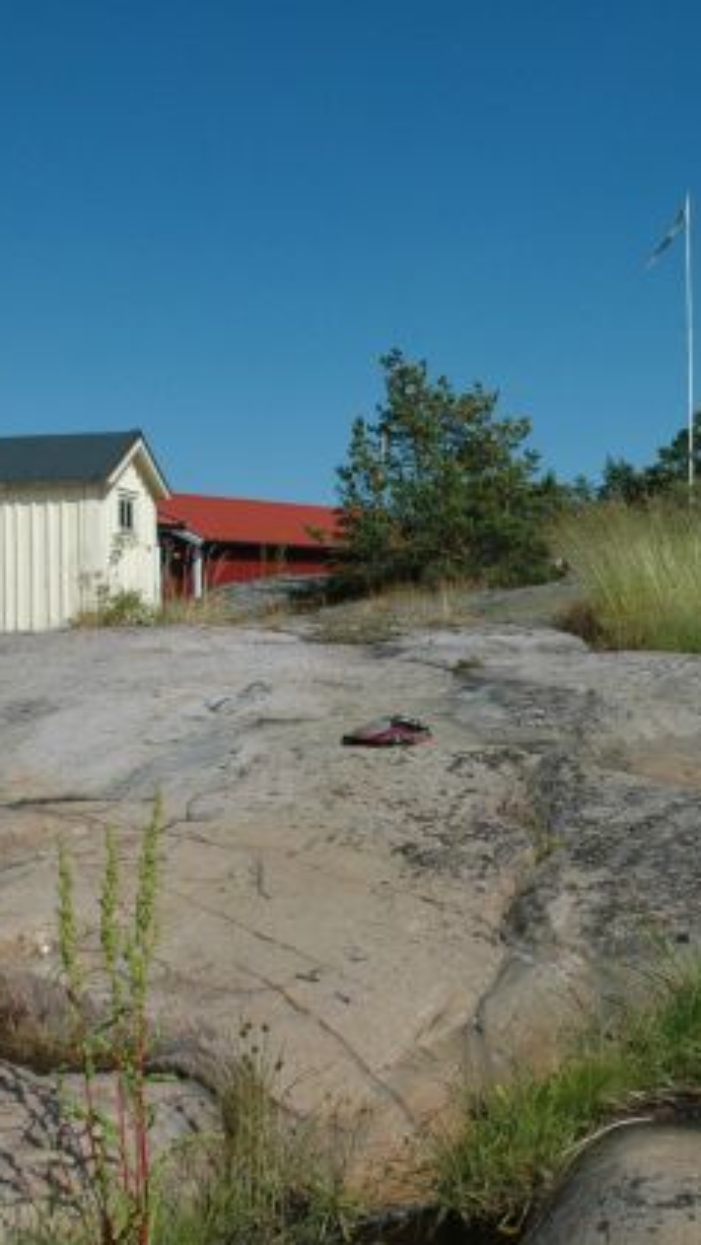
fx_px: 1420
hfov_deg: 27.3
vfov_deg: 47.3
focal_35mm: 43
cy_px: 627
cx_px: 532
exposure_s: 1/640
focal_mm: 18
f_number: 13
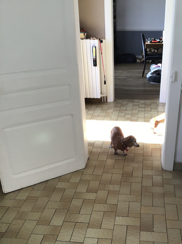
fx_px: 218
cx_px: 91
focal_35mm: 31
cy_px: 122
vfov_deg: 58.5
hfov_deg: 45.3
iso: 40
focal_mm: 3.3
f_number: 2.4
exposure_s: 1/100
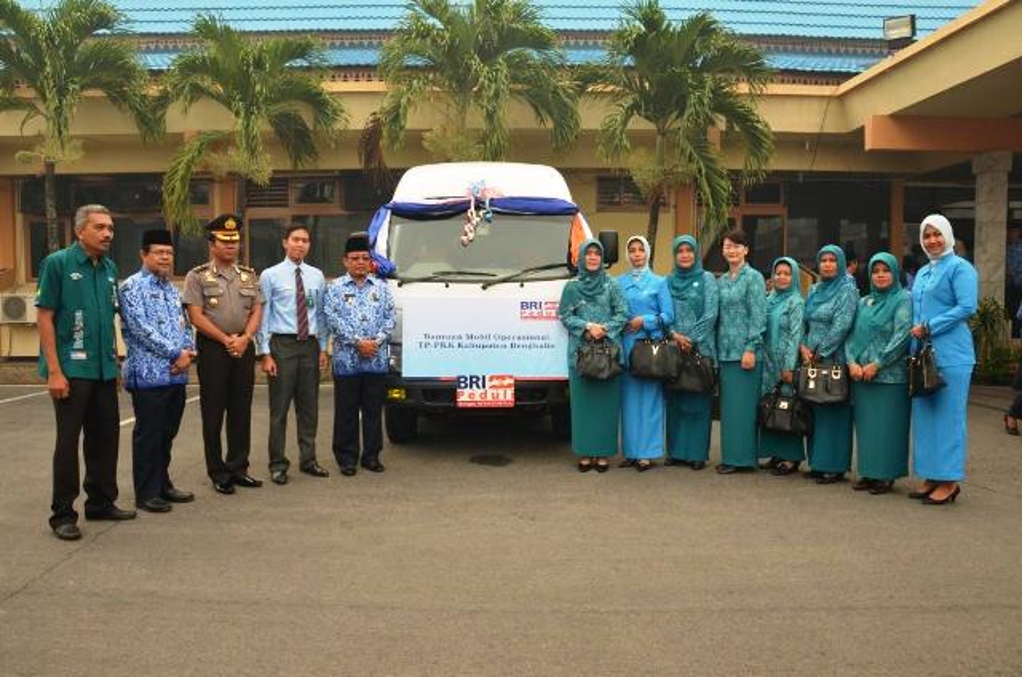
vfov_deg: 47.7
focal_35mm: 27
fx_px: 765
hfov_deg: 67.5
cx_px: 511
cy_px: 338
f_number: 5.6
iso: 100
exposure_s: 1/160
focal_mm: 18
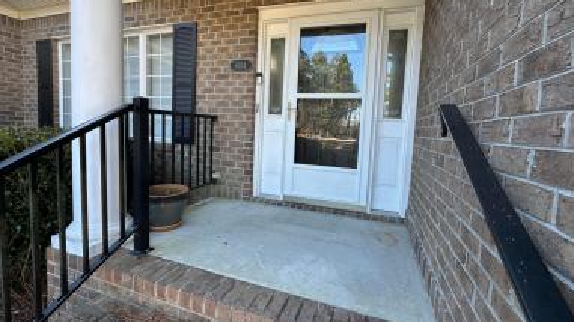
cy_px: 146
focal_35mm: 16
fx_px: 243
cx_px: 299
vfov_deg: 66.9
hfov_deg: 99.3
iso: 40
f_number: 2.2
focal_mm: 2.22
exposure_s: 1/125
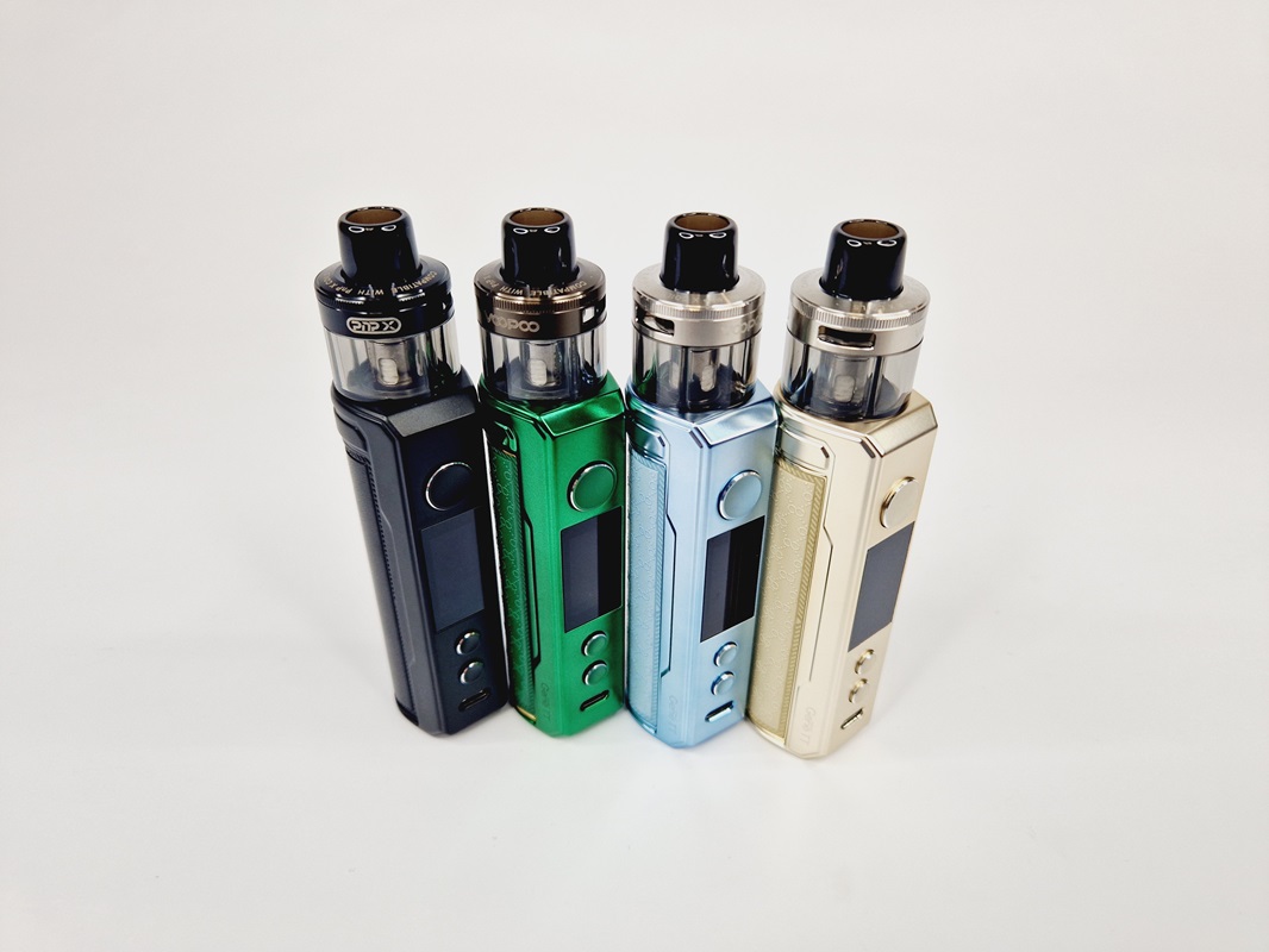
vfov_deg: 58.9
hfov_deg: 73.9
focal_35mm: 23
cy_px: 476
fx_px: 843
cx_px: 634
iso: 50
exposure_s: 1/255
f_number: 1.8
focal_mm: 5.4
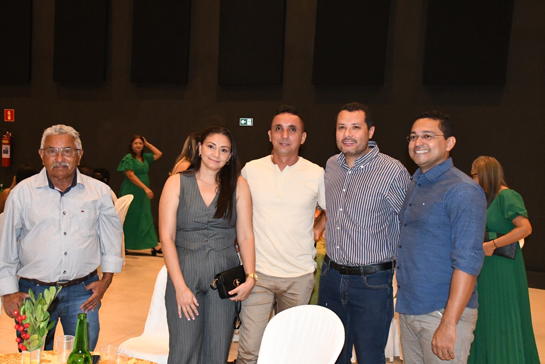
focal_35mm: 39
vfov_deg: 34.2
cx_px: 272
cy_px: 182
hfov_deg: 49.5
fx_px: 590
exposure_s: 1/80
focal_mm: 26
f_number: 6.3
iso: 8000
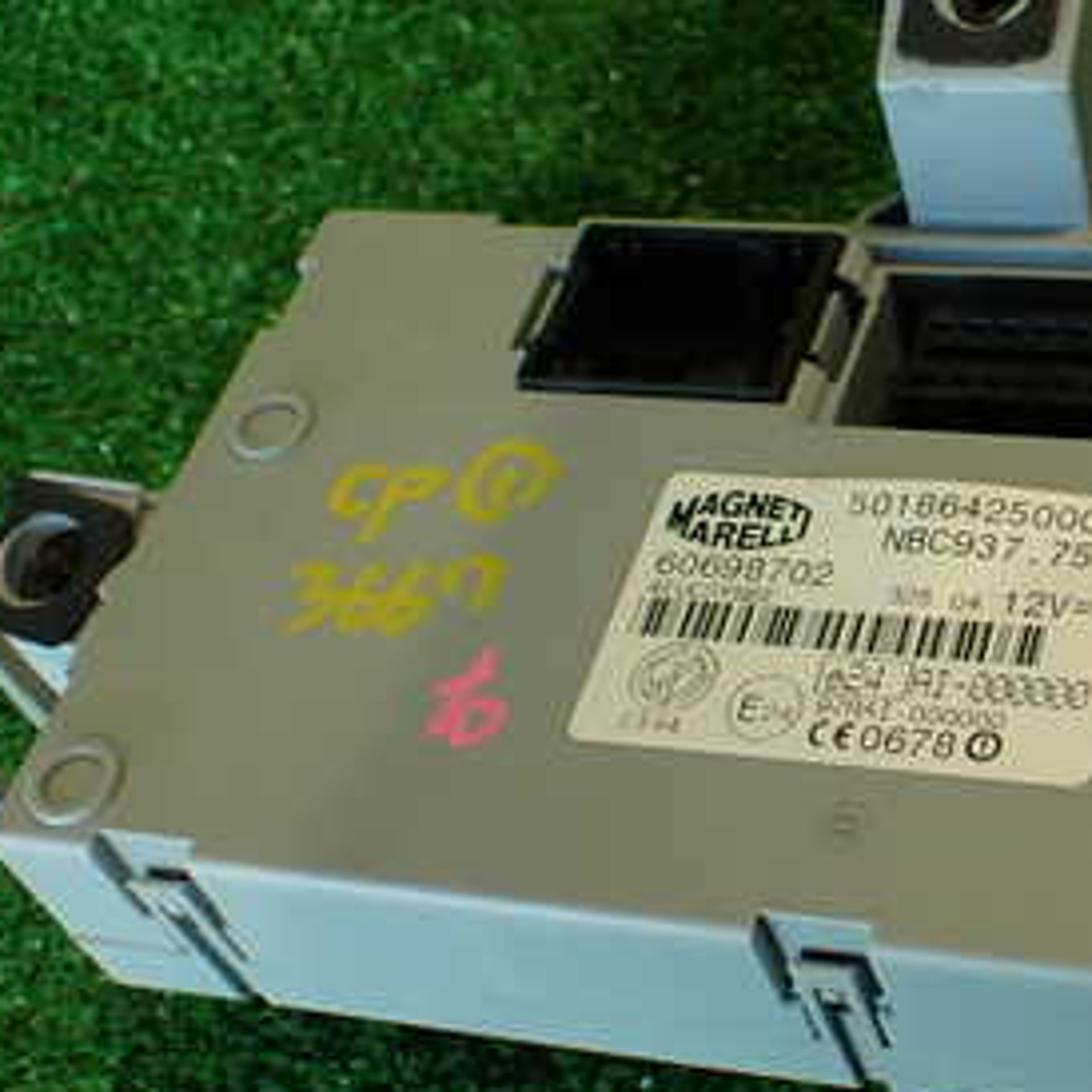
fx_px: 2213
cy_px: 610
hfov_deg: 26.7
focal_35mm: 62
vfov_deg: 27.7
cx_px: 1008
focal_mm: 5.79
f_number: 2.4
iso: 200
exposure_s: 1/60
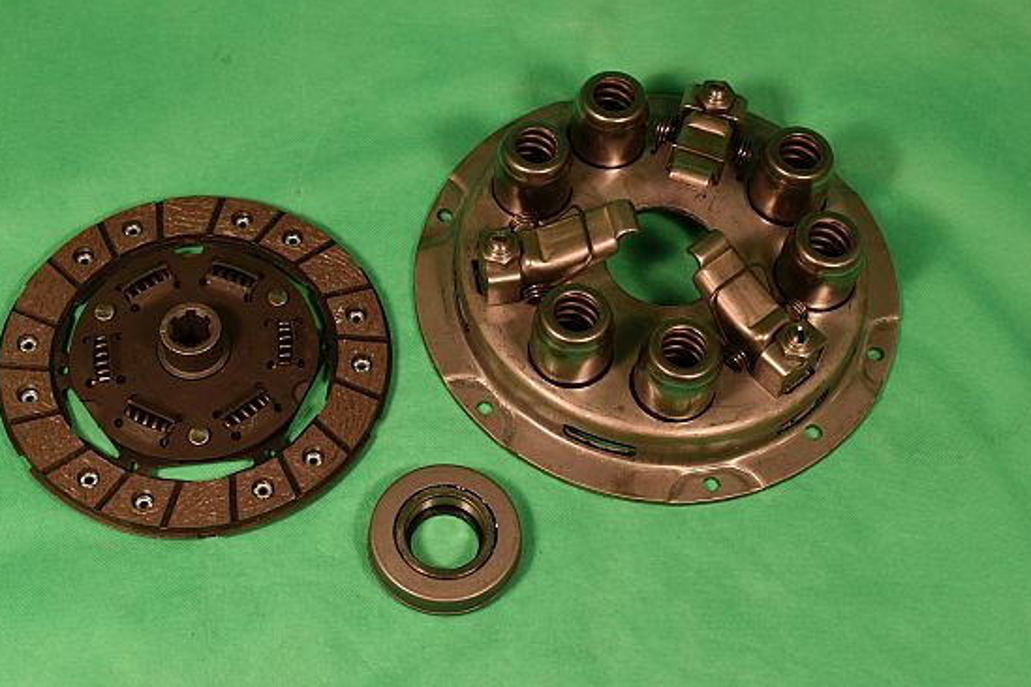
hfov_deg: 33.9
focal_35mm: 59
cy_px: 328
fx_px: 1690
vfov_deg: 23.0
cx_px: 475
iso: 360
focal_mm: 36
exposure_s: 1/250
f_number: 8
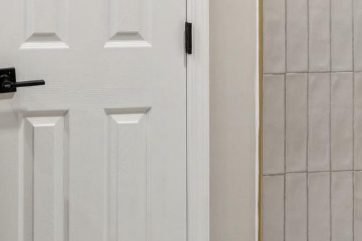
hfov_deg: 42.1
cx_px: 13
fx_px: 412
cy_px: -32
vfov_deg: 29.1
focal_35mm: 41
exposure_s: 1/10
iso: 200
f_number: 7.1
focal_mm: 10
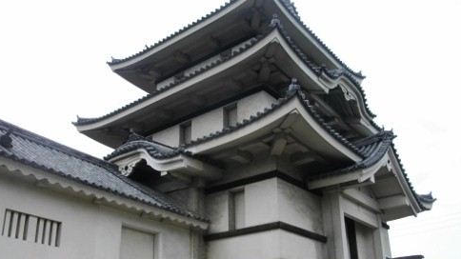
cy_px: 156
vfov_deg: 32.7
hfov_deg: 55.3
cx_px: 229
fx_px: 440
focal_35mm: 36
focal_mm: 5.7
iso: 100
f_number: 5.5
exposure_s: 1/250
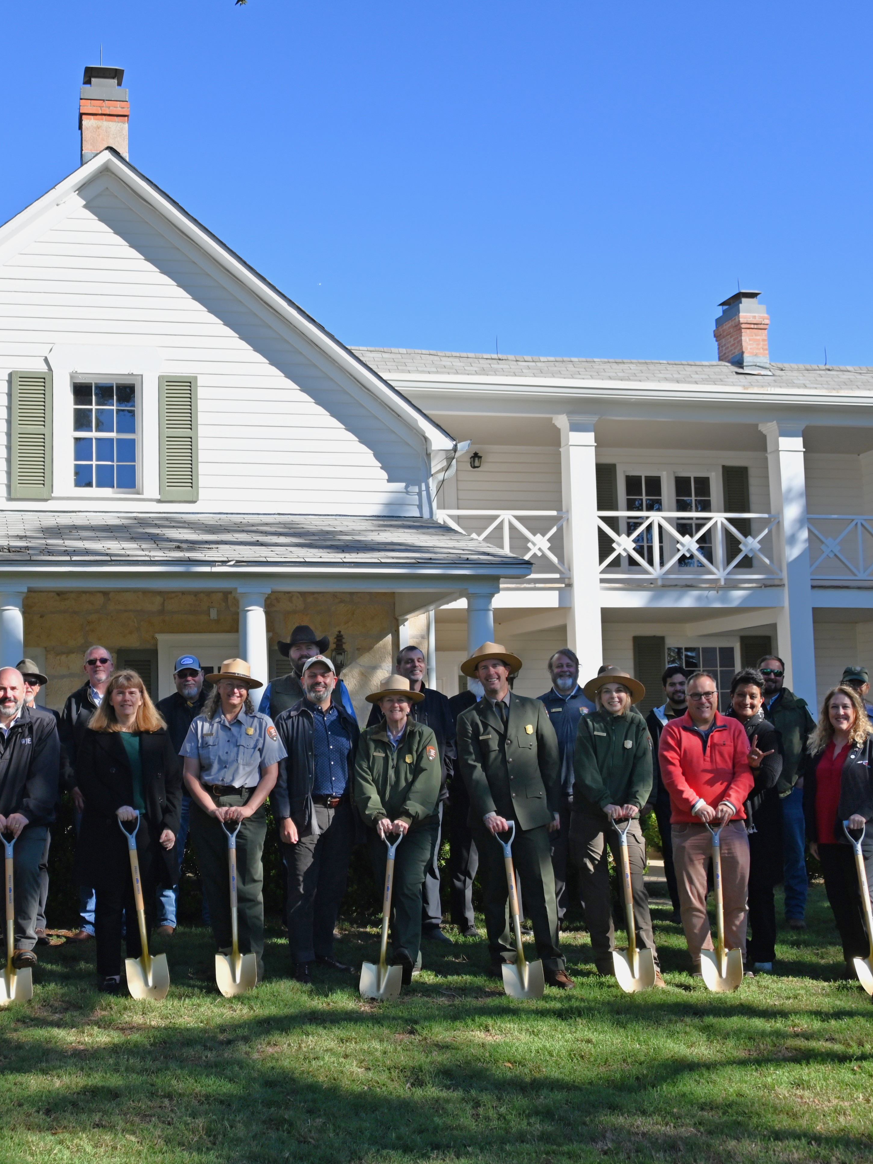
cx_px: 295
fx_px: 1581
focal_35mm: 47
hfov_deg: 30.7
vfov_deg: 40.4
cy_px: 589
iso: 200
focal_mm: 32
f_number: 3.5
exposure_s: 1/1600
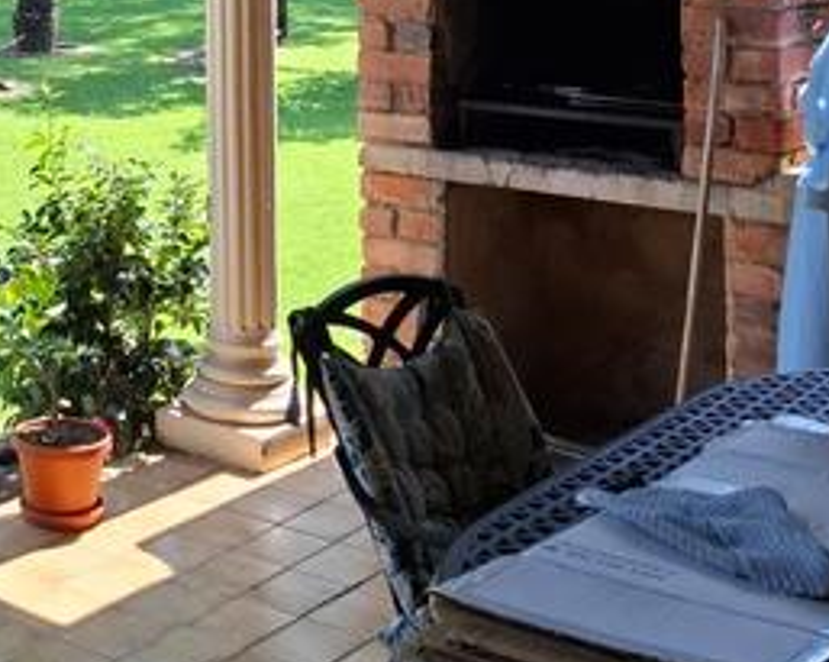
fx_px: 1716
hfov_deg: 25.6
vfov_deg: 20.6
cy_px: -97
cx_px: -26
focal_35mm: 70
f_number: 1.8
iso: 50
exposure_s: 1/398
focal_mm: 5.54
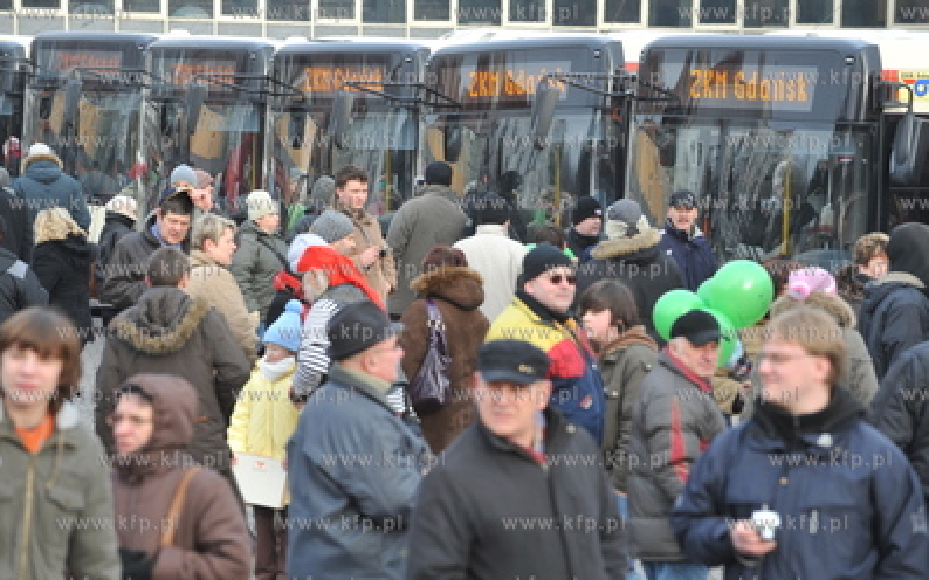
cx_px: 466
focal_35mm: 205
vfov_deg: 6.4
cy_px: 299
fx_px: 5190
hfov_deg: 10.2
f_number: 8
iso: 640
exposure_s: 1/250
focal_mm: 200
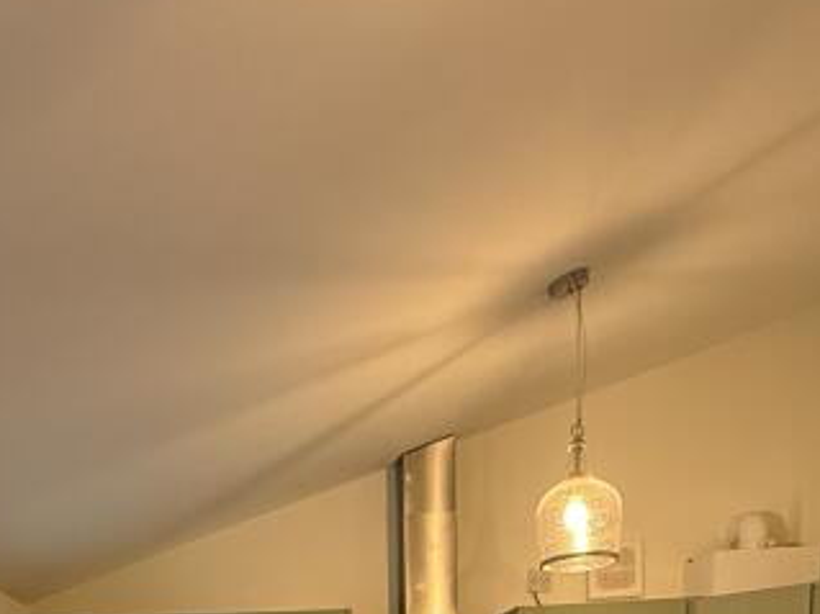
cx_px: 298
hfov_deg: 41.7
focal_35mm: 45
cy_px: 953
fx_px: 1066
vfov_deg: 24.2
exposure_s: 1/50
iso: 250
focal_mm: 2.22
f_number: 2.2
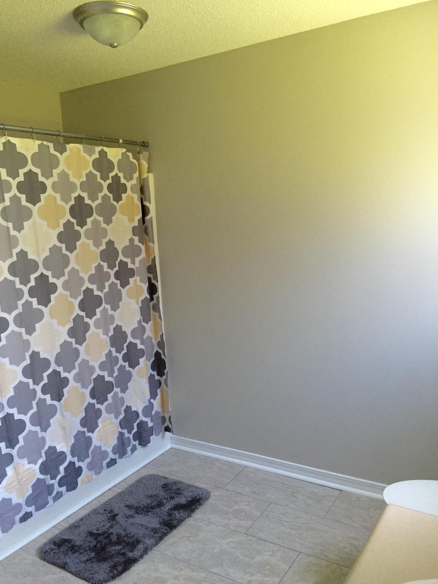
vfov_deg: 61.7
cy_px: 292
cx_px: 219
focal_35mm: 29
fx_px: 489
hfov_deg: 48.2
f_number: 2.2
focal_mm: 4.15
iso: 125
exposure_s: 1/30
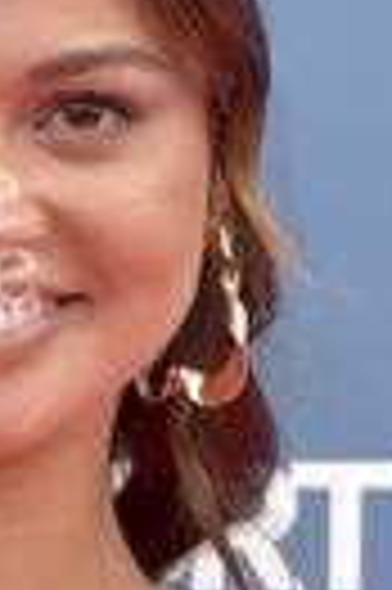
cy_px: 504
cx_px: -61
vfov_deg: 7.1
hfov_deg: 4.7
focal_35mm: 290
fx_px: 4749
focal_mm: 95
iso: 250
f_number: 7.1
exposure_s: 1/250
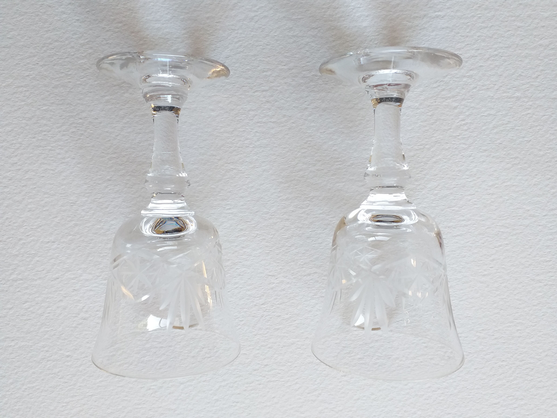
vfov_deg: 53.1
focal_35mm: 26
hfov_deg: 67.3
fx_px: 418
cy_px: 209
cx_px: 278
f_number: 1.9
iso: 80
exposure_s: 1/100
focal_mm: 3.6
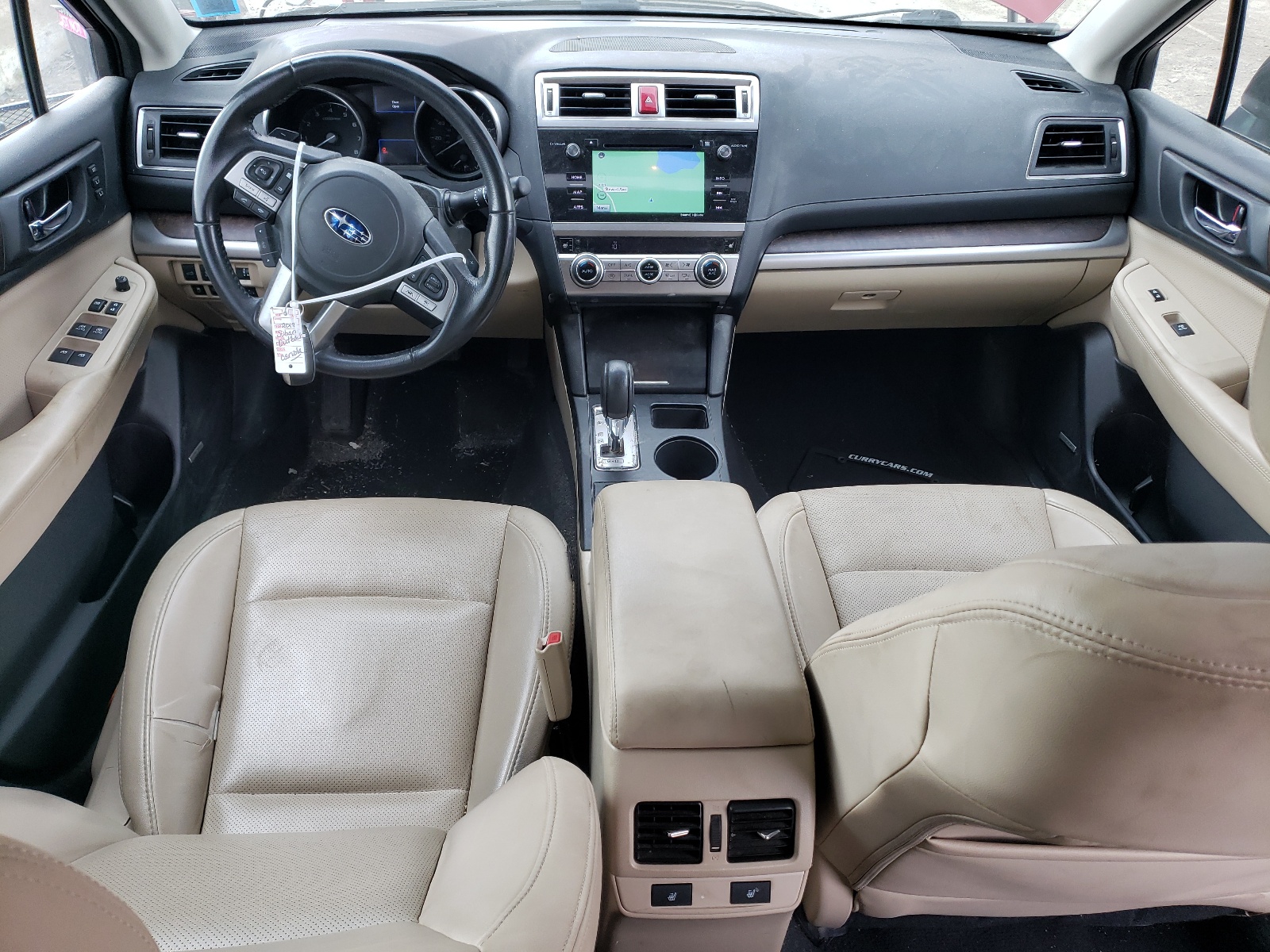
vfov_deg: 53.1
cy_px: 476
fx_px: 954
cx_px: 635
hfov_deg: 67.3
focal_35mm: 26
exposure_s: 1/120
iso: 58
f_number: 1.5
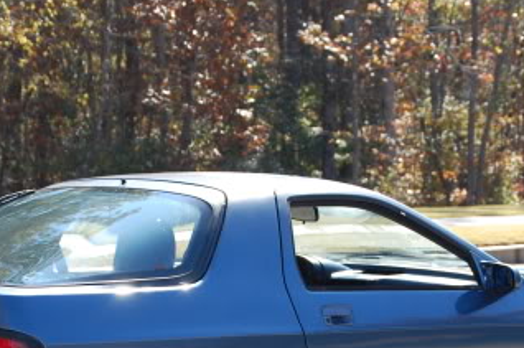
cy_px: 304
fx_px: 2413
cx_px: 220
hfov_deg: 12.4
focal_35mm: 166
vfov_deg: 8.2
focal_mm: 55
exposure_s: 1/250
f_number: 8
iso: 200
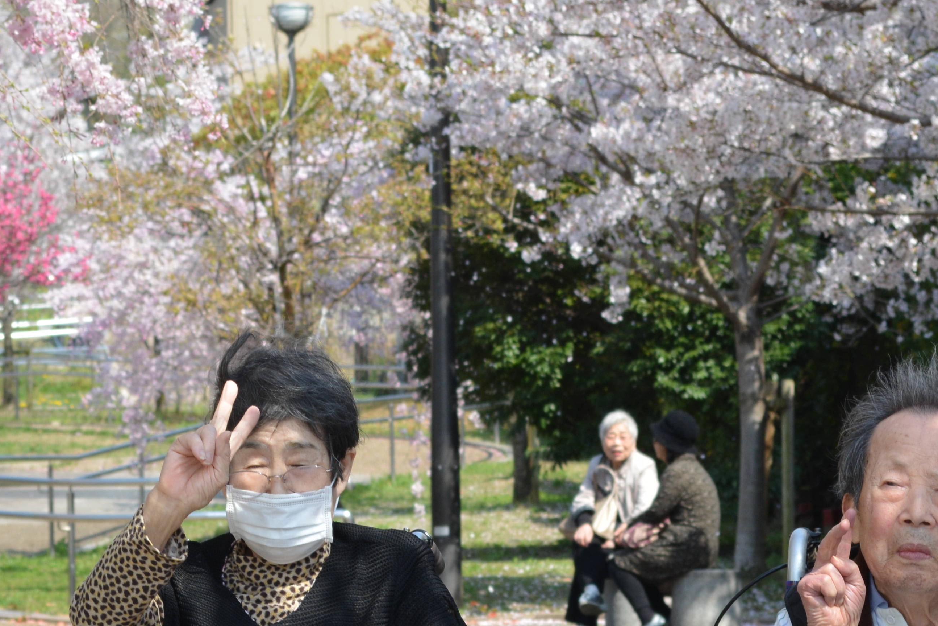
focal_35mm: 191
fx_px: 4980
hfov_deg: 10.8
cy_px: 423
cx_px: 413
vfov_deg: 7.2
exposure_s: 1/250
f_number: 8
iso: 200
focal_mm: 55
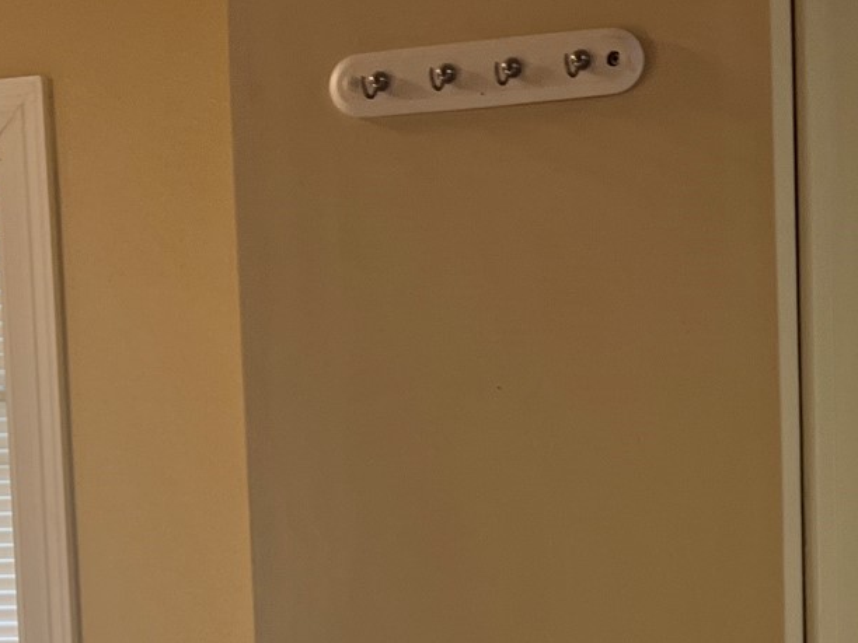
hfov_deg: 22.1
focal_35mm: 87
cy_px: 735
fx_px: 2156
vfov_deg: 16.4
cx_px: 723
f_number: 1.5
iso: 64
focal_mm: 5.7
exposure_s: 1/60
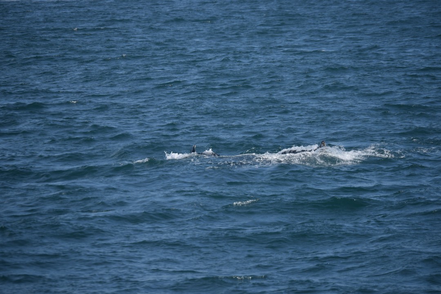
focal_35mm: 262
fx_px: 3215
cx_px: 220
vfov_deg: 5.2
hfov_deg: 7.8
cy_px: 147
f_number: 5.6
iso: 200
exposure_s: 1/1600
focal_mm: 175
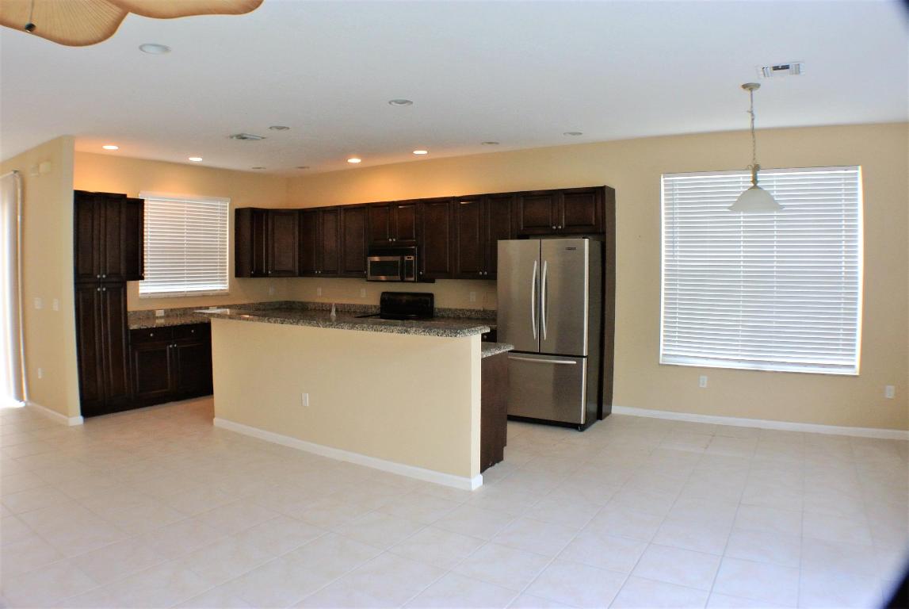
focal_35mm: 29
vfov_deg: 45.1
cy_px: 304
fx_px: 733
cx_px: 454
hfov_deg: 63.6
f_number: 8
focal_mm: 11
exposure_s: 1/30
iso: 560
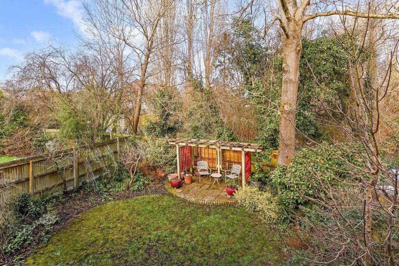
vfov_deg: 67.3
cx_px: 200
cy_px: 133
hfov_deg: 90.0
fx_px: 199
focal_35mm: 18
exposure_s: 1/200
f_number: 8
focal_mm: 18
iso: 400
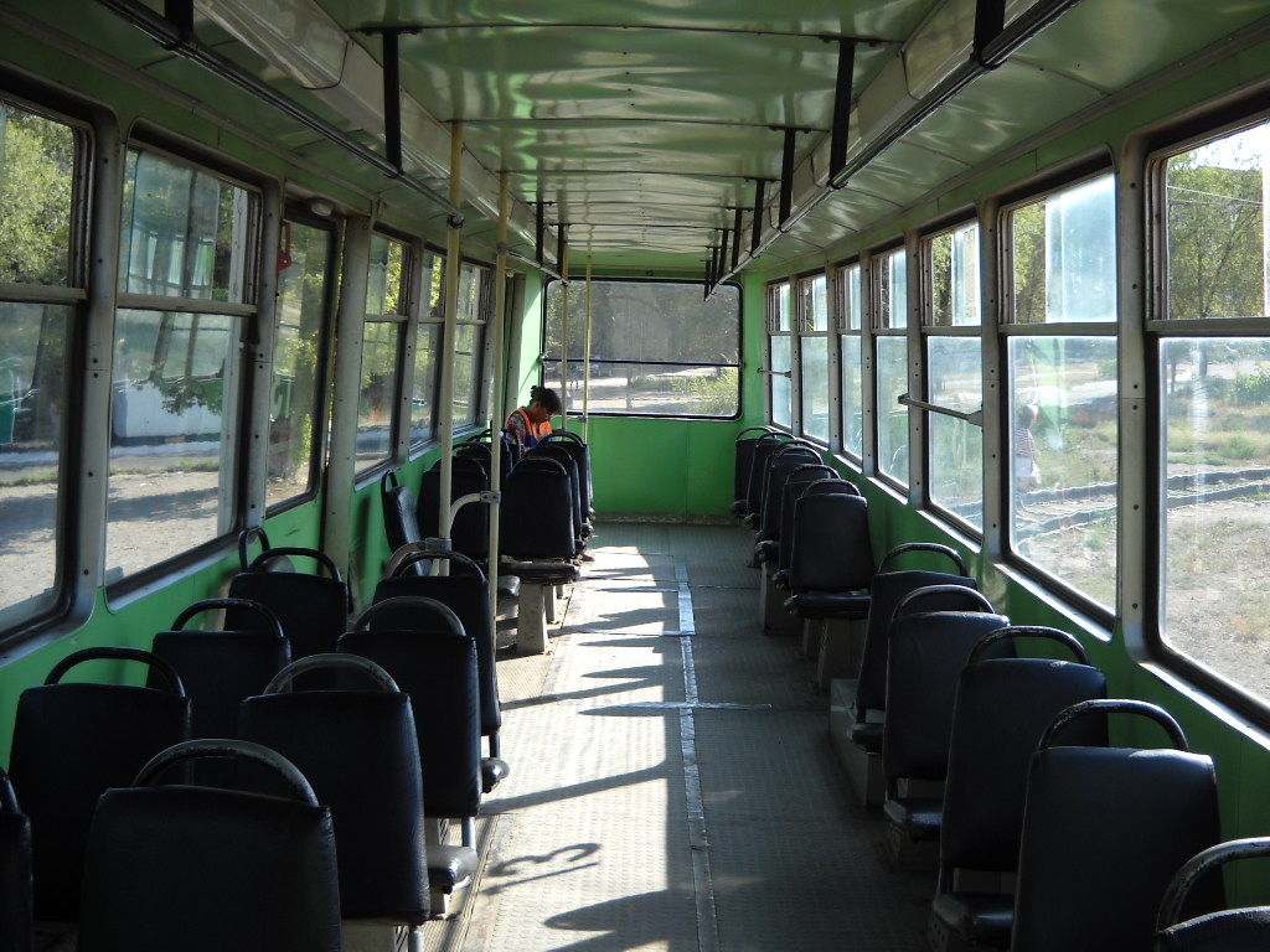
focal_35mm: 41
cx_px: 635
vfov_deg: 35.1
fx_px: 1504
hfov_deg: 45.8
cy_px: 476
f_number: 3.1
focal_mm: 6.72
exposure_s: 1/184
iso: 64
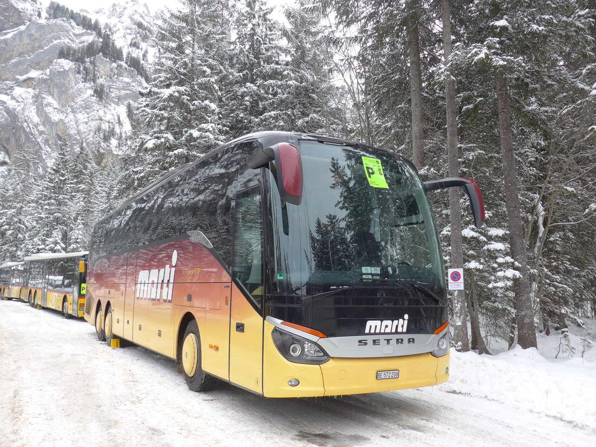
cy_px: 224
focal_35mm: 29
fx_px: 499
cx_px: 298
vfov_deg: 48.2
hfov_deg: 61.7
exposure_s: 1/250
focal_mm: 6
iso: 80
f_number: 2.8
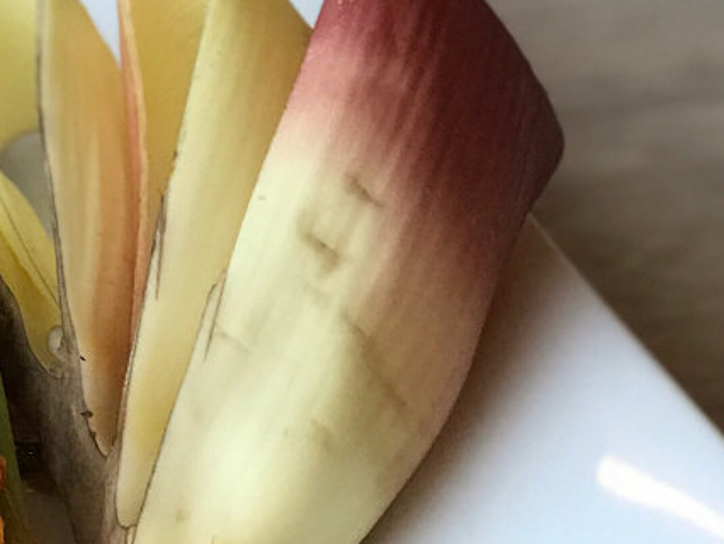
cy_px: 37
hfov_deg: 8.8
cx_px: -588
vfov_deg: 6.9
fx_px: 4478
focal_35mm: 214
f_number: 2.8
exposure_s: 1/50
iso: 32
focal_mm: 6.6
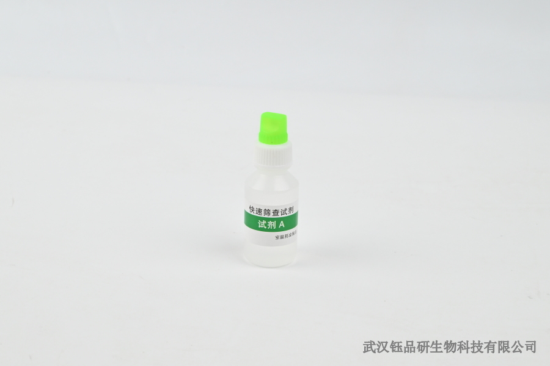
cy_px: 183
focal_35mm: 75
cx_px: 275
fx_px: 1146
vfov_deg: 18.2
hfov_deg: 27.0
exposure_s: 1/160
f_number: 11
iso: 640
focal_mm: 50
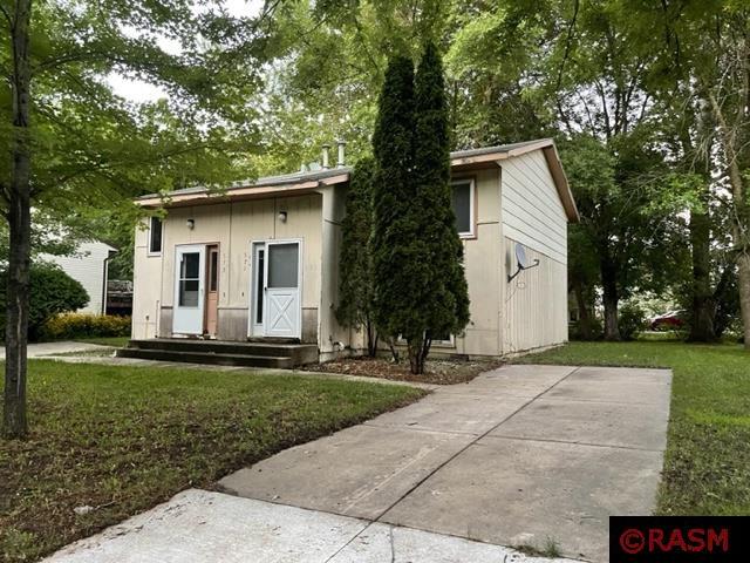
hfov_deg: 67.3
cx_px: 375
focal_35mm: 26
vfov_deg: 53.1
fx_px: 563
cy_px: 282
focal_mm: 5.1
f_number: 1.6
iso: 640
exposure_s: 1/34
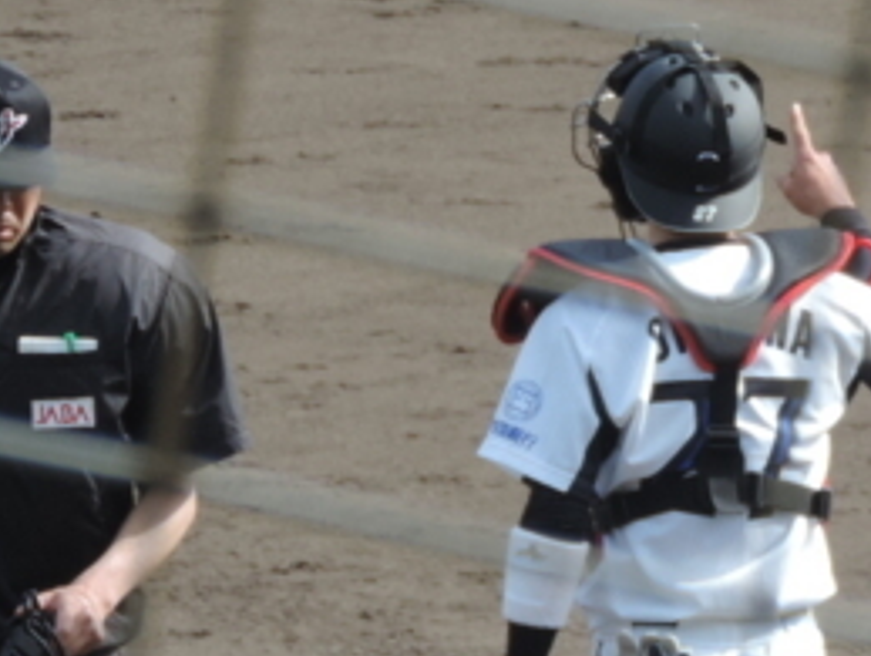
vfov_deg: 1.9
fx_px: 19427
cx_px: 831
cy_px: 585
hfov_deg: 2.6
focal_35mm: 771
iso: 80
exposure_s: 1/200
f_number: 4.7
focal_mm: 44.5
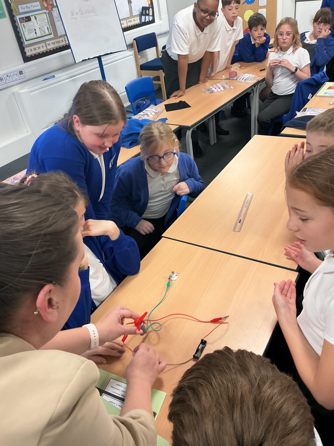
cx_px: 167
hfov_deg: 48.2
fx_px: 373
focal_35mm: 29
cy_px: 223
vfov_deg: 61.7
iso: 64
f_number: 1.8
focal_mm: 3
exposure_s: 1/60
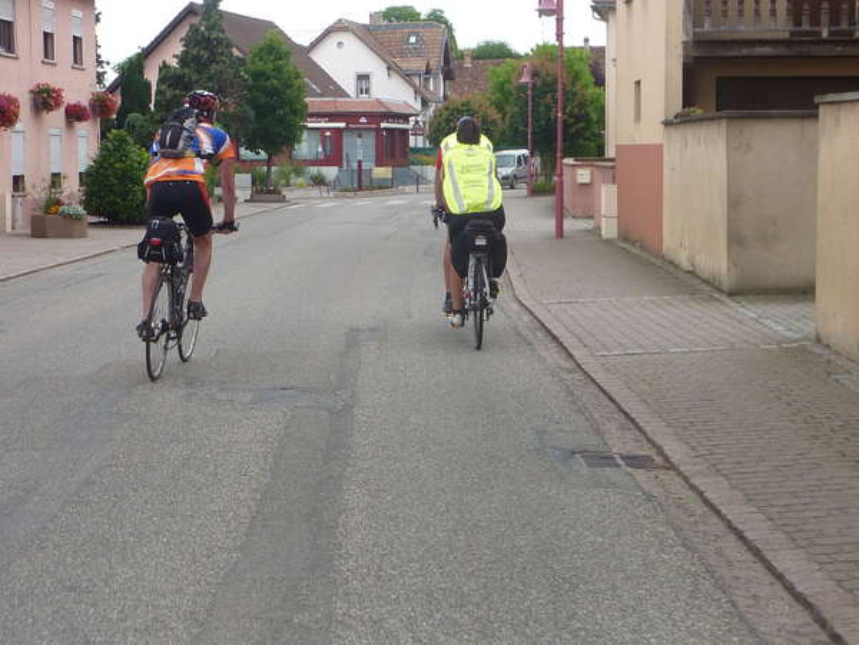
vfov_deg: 21.3
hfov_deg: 28.2
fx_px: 1712
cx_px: 430
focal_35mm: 69
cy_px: 322
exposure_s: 1/250
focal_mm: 7.9
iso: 250
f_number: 3.8
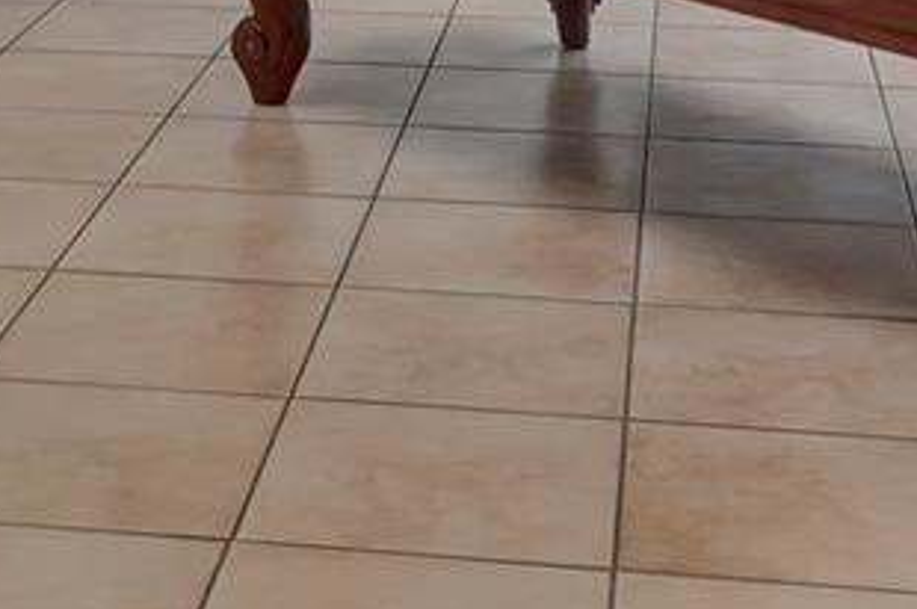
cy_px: -591
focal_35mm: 93
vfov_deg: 12.9
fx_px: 2366
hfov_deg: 21.8
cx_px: 260
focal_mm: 12
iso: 100
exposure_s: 1/8
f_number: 11
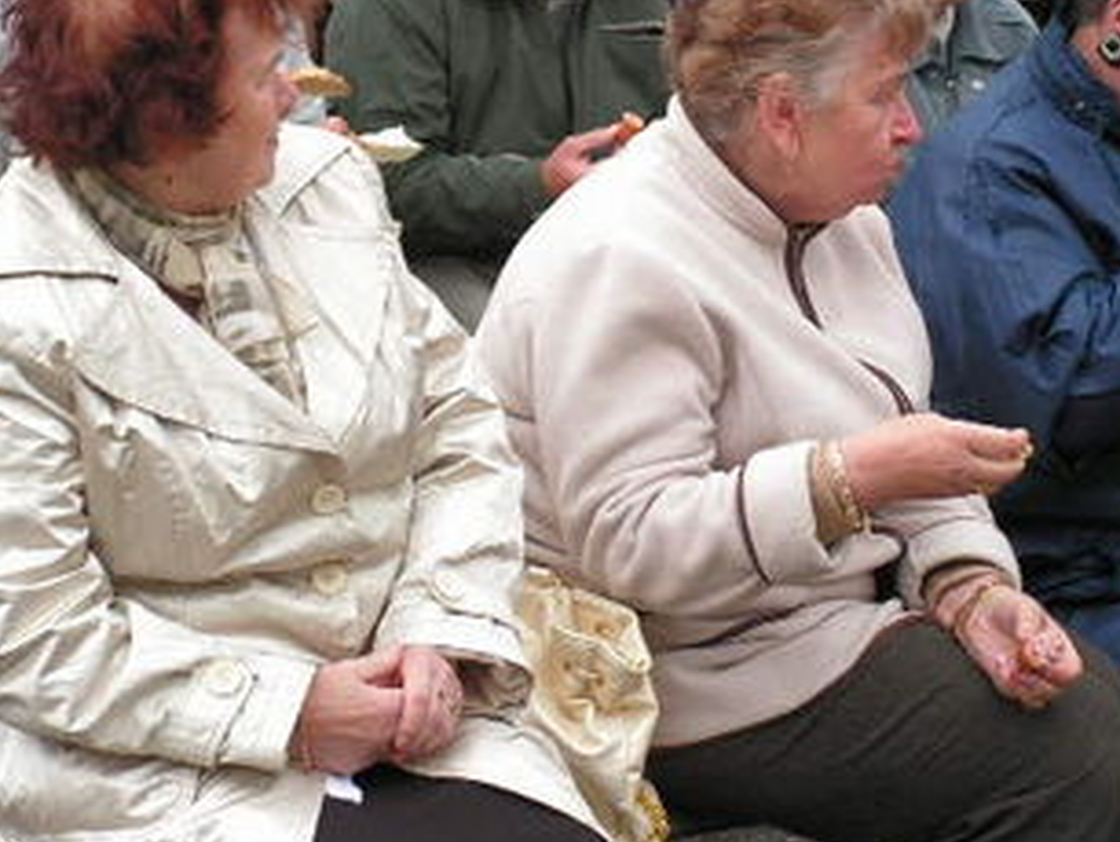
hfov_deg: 13.4
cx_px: 736
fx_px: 4760
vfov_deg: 10.1
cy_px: 291
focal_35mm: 147
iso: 64
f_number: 3.3
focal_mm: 15.1
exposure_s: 1/250
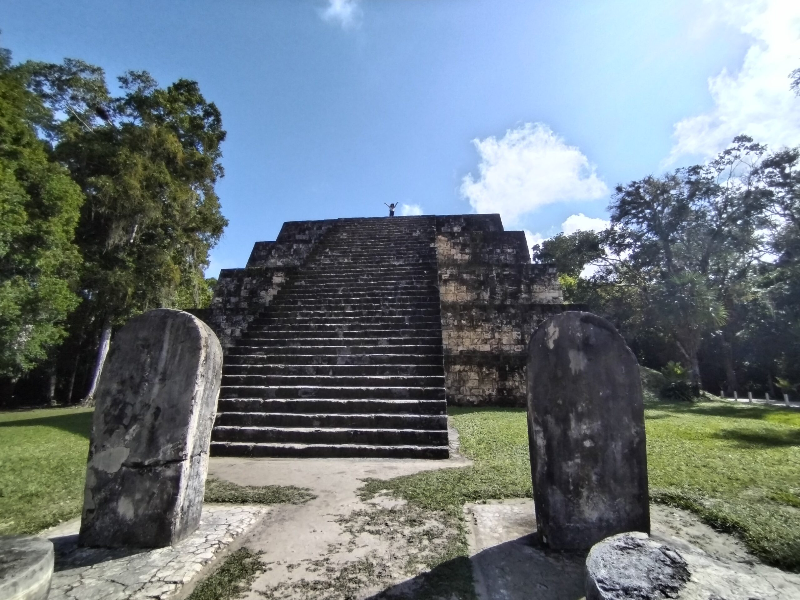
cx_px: 400
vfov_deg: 78.1
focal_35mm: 16
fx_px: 370
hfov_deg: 94.5
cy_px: 300
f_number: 2.2
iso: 100
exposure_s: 1/954
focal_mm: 1.42
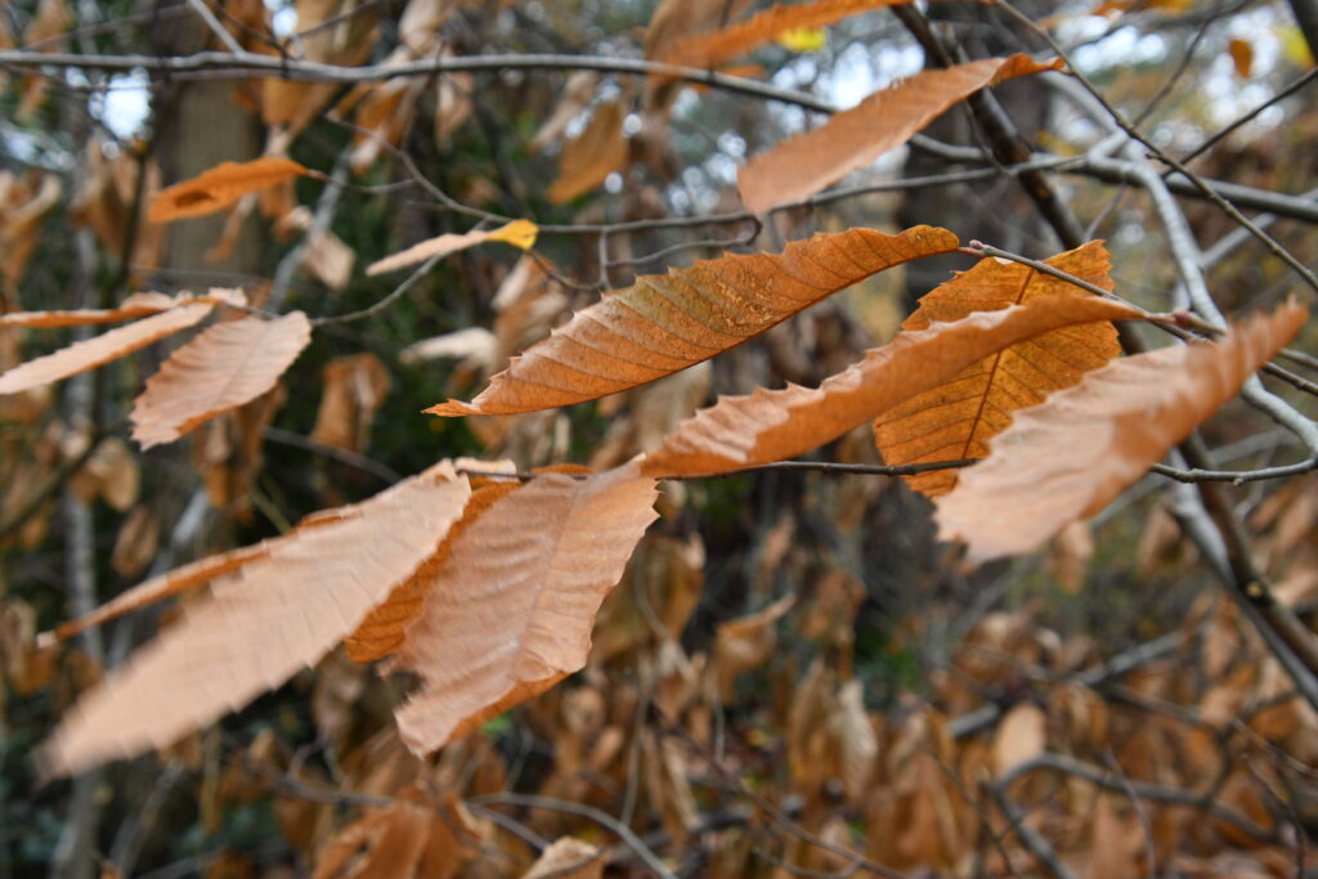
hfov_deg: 35.0
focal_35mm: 57
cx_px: 659
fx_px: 2087
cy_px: 440
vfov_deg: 23.8
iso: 400
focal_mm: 38
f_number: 5
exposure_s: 1/60
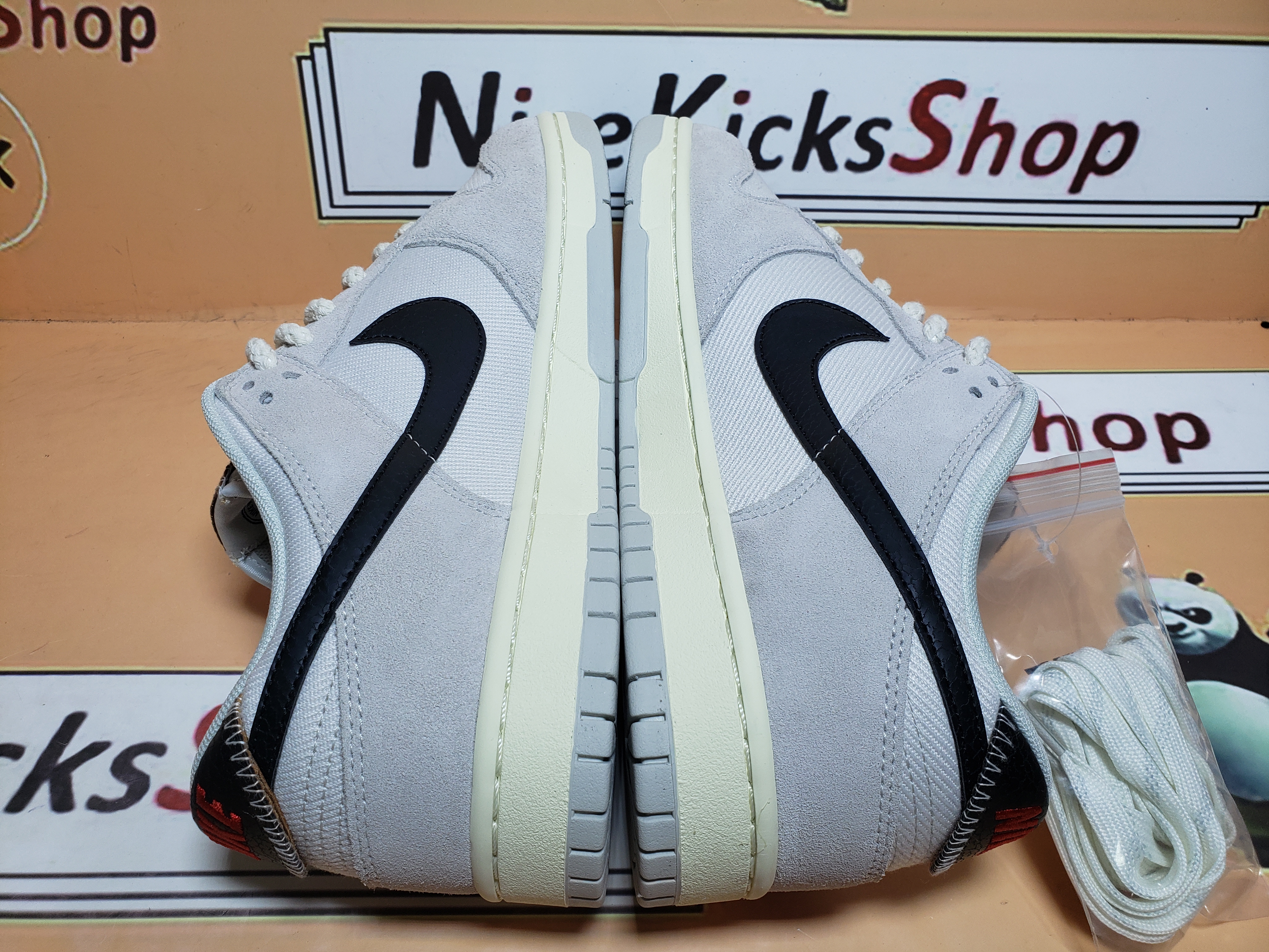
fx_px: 953
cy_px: 476
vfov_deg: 53.1
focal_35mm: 26
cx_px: 634
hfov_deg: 67.3
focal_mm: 4.3
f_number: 2.4
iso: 50
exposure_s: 1/380
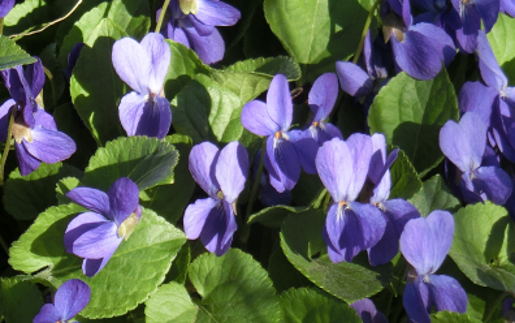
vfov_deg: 8.6
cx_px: 259
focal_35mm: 153
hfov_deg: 13.7
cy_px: 129
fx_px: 2149
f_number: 5.8
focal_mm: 25.5
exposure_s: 1/160
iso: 80
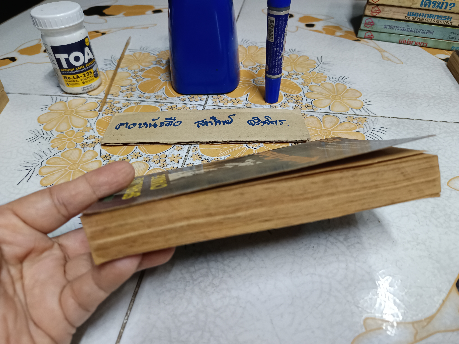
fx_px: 318
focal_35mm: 24
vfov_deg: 56.8
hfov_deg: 71.6
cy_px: 172
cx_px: 230
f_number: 1.7
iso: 982
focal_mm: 5.31
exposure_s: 1/25
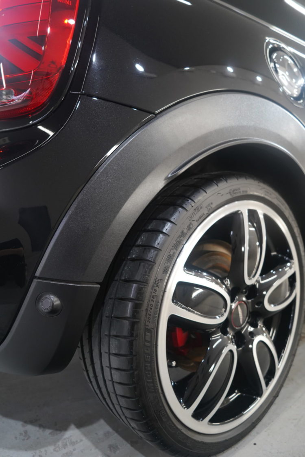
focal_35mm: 28
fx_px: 356
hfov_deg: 46.4
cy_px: 228
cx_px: 152
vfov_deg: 65.5
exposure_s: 1/100
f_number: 4
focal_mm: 28
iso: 1600
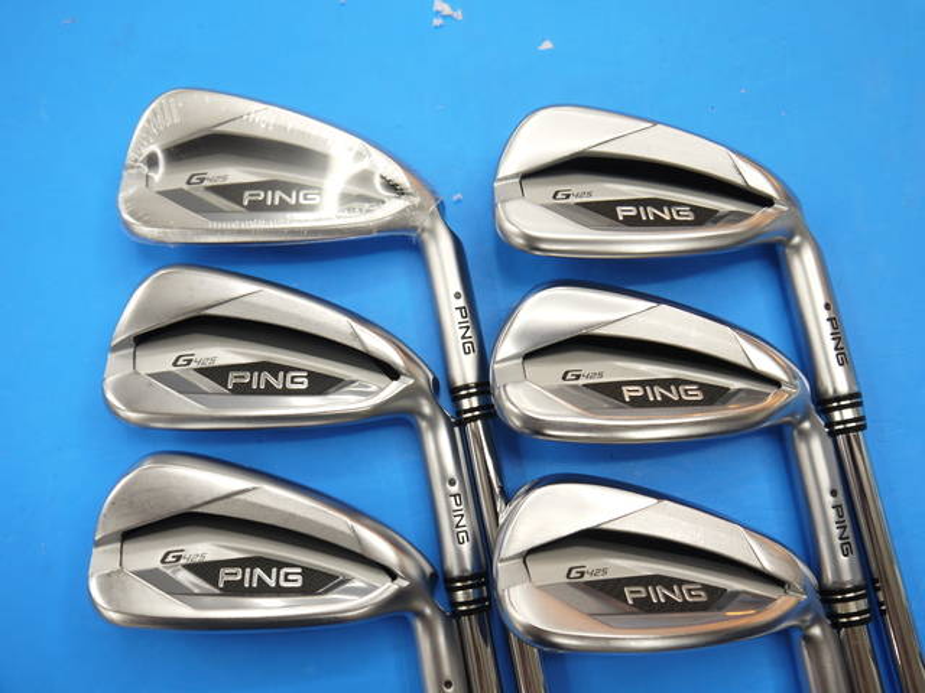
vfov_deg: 37.7
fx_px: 1015
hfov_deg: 49.0
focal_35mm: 38
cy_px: 346
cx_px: 462
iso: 200
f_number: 4.1
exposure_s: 1/60
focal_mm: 19
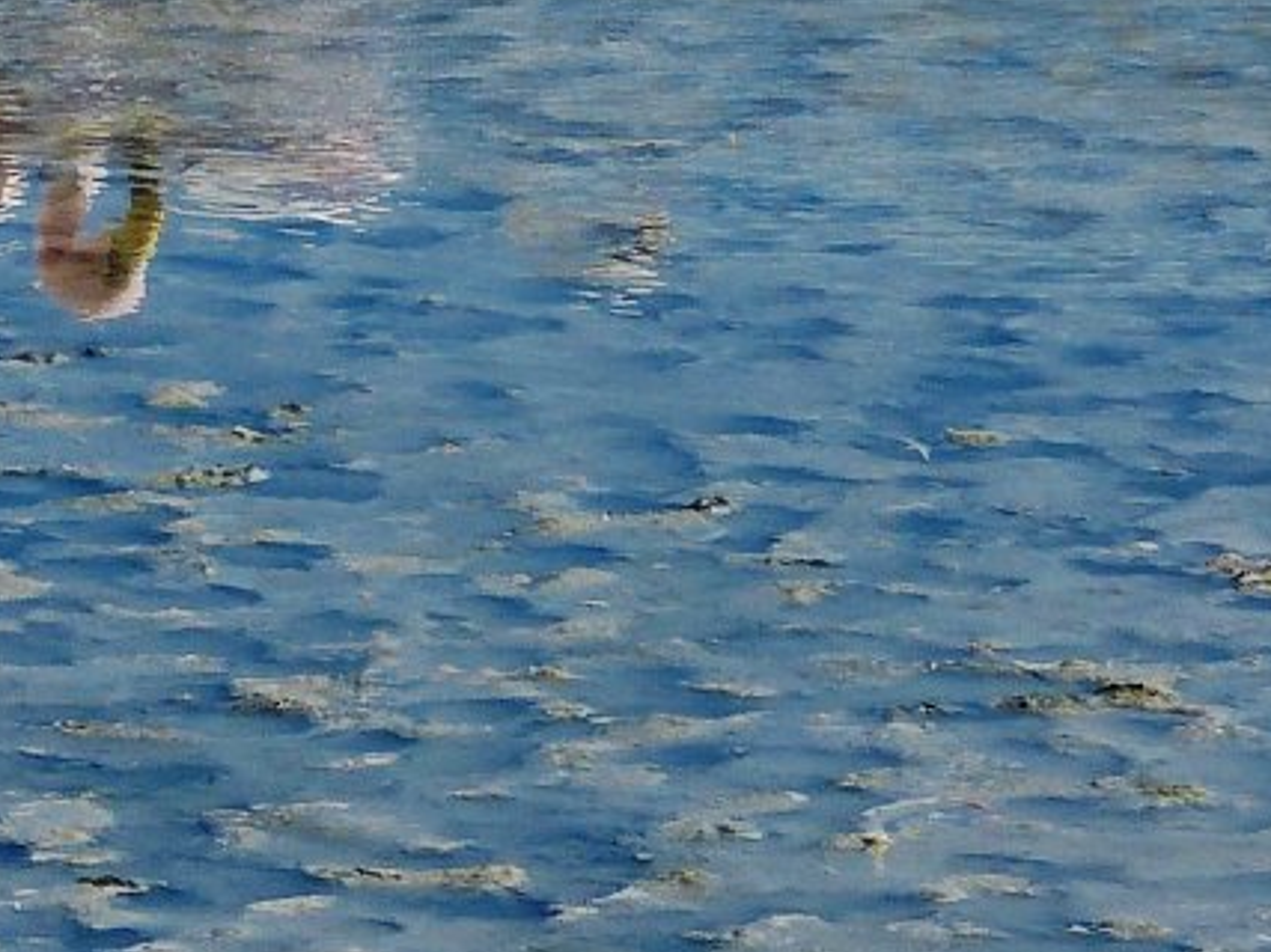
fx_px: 21033
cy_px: -476
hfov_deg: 3.5
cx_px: -557
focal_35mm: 573
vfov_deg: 2.6
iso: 100
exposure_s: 1/1300
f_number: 4
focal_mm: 25
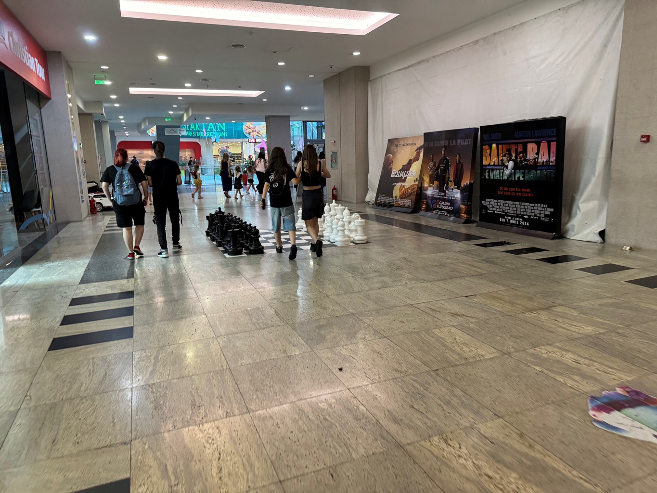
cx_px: 328
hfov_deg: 71.6
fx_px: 456
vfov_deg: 56.8
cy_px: 246
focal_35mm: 24
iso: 250
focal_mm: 6.76
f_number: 1.78
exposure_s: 1/60
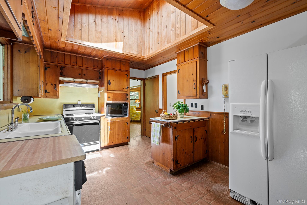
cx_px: 154
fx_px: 136
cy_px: 102
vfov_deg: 73.7
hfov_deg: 96.7
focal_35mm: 16
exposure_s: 1/4
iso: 400
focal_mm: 16
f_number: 8
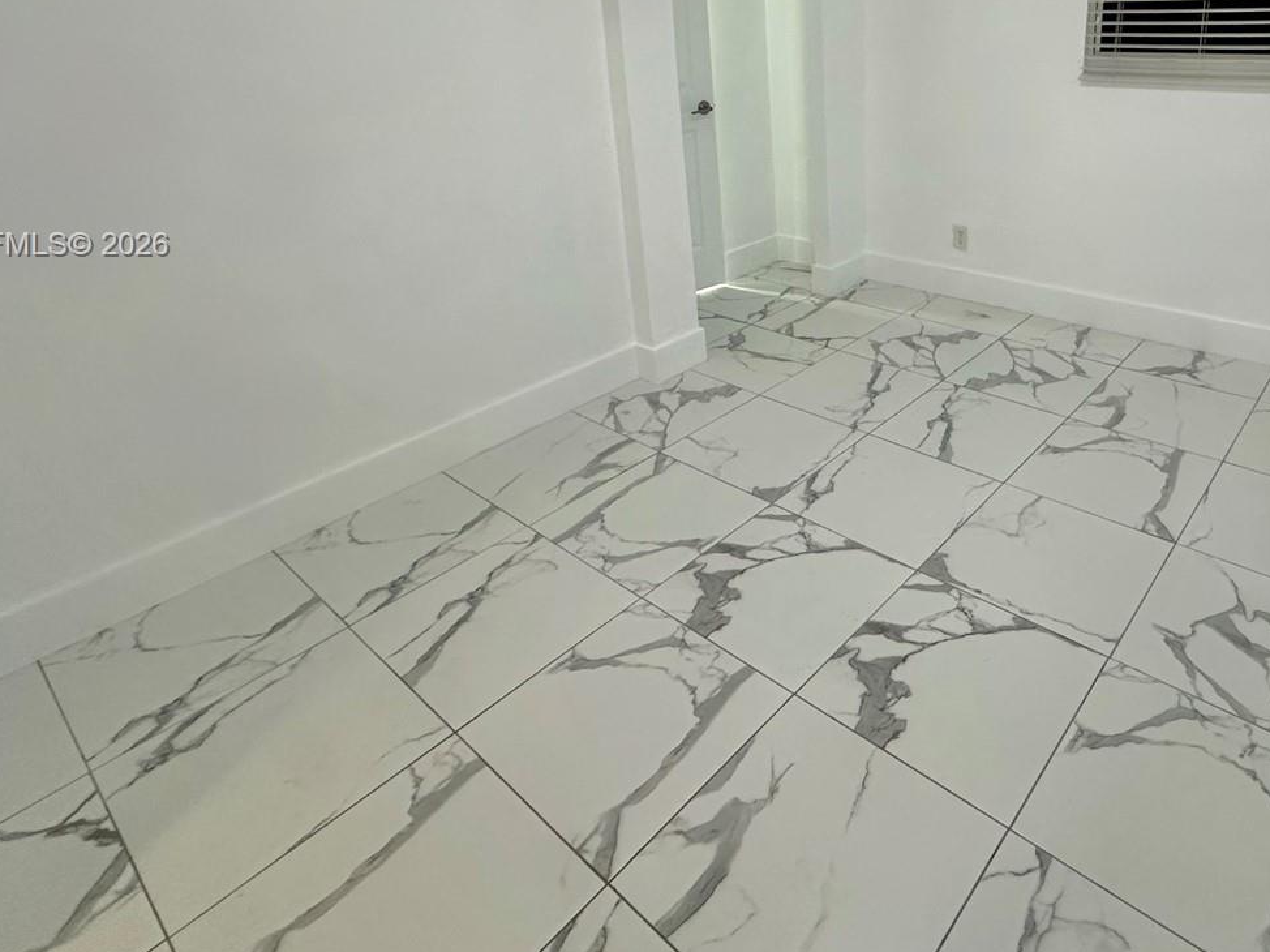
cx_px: 806
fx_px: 844
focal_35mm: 23
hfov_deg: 72.5
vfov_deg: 56.2
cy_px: 246
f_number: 2.2
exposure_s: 1/60
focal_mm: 2.22
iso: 250
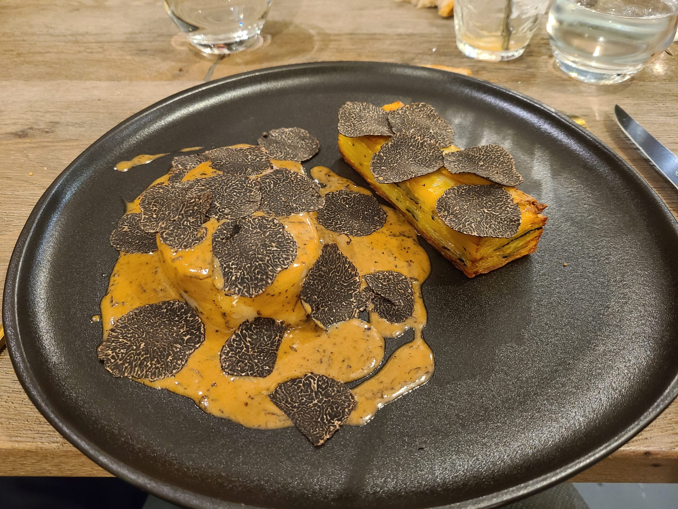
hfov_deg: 67.3
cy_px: 254
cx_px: 339
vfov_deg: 53.1
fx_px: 509
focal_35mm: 26
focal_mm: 5.4
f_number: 1.8
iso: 640
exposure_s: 1/25
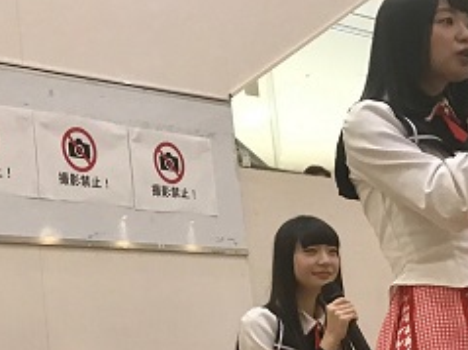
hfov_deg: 38.5
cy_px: 200
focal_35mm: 48
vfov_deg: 30.2
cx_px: 360
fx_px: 649
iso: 40
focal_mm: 3.99
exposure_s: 1/25
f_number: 1.8
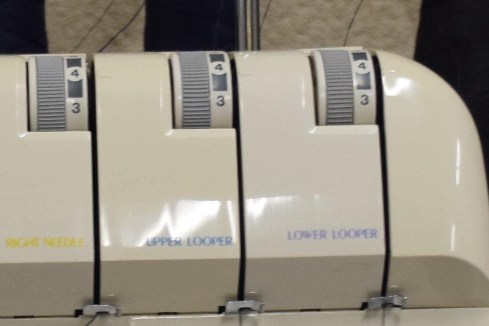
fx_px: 2594
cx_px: 133
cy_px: 250
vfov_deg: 7.2
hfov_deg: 10.7
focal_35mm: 191
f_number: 4.5
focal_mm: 24
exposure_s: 1/80
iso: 400
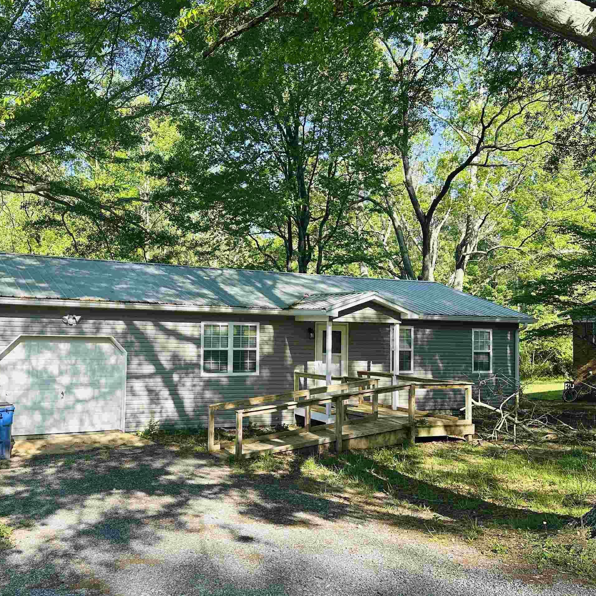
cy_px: 290
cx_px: 209
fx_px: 662
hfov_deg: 47.8
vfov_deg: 48.4
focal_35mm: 34
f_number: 1.78
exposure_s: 1/887
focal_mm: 6.86
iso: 80
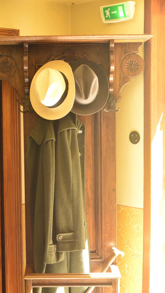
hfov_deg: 17.5
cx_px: 68
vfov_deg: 30.6
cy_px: 147
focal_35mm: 69
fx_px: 537
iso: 6400
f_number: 5.6
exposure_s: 1/160
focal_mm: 65
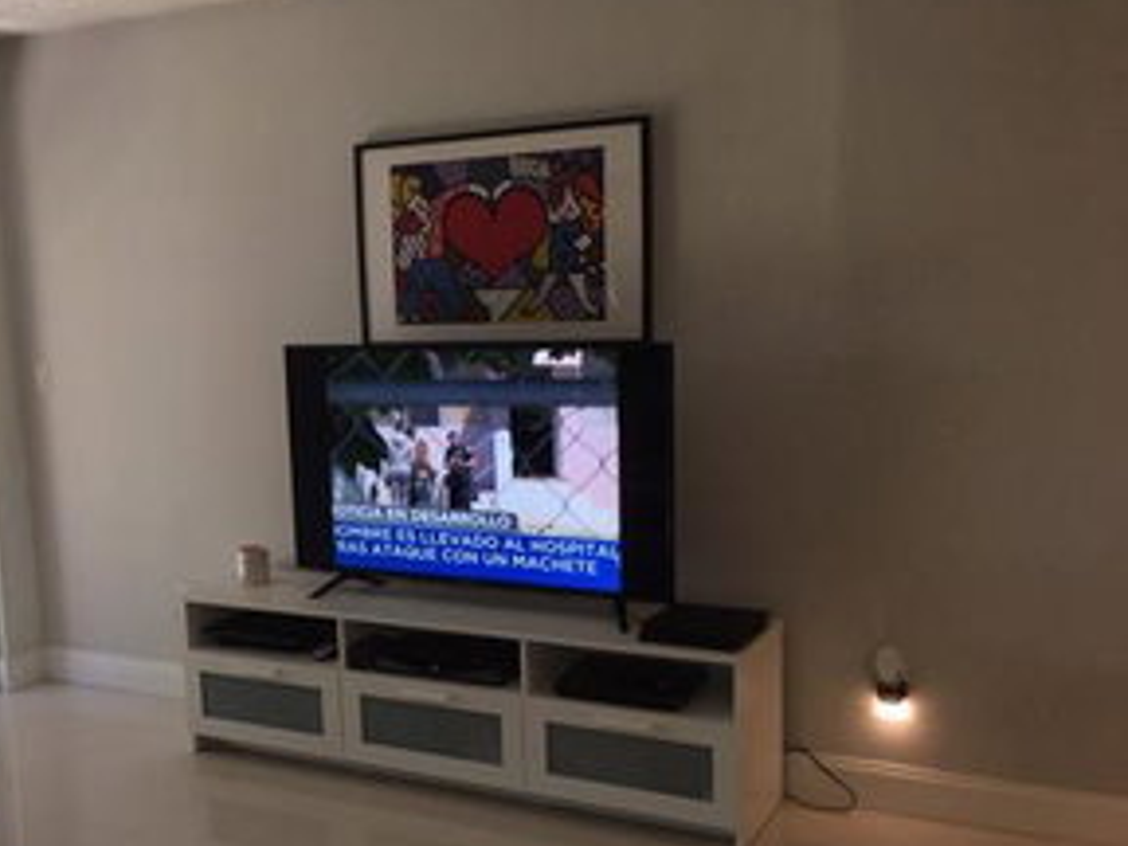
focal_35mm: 43
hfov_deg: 42.7
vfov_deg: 33.5
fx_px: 1401
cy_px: 509
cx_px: 304
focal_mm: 4.15
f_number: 2.2
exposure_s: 1/30
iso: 32
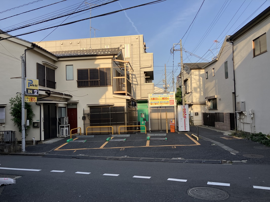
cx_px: 135
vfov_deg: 49.7
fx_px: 218
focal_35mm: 28
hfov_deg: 63.4
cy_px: 101
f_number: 1.8
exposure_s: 1/972
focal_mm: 3.99
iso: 32
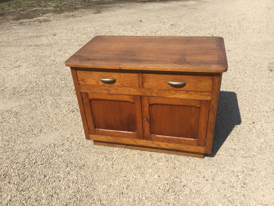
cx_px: 137
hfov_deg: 58.4
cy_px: 103
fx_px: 245
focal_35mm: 31
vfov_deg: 45.4
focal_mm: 3.3
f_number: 2.4
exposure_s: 1/1631
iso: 25
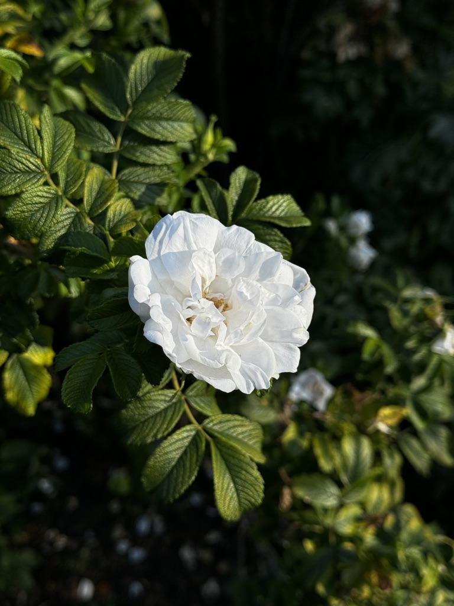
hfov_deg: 30.3
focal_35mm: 48
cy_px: 303
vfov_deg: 39.7
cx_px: 227
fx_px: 839
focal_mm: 6.76
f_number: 1.78
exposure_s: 1/2717
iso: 64
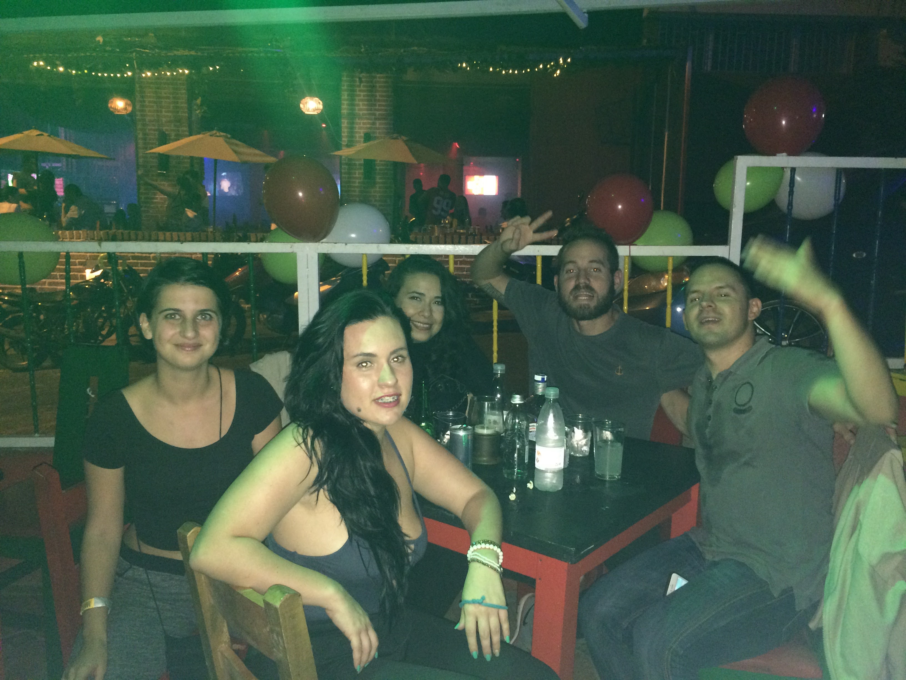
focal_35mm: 29
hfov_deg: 61.7
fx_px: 759
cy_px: 340
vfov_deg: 48.2
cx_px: 453
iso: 320
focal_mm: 4.15
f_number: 2.2
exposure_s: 1/16
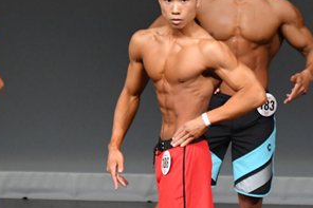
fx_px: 7177
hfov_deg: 2.5
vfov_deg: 1.7
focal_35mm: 826
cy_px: 182
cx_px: 232
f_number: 5.6
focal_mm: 210
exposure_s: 1/400
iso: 4000
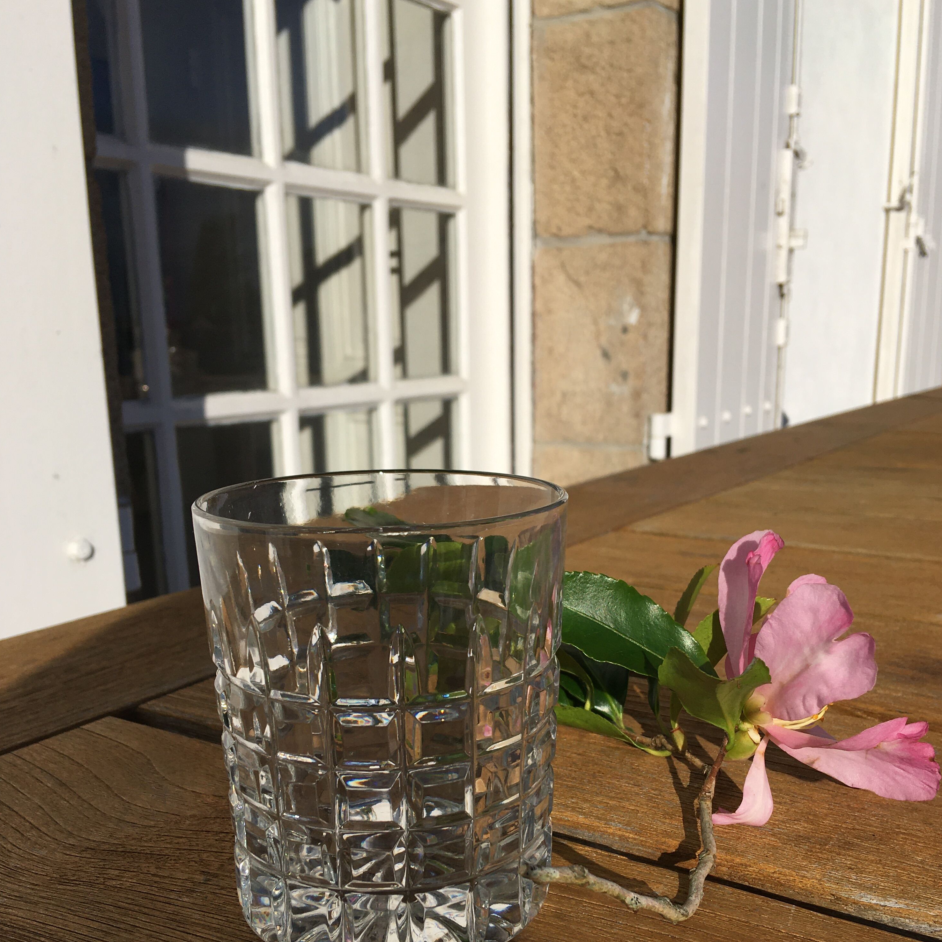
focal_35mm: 35
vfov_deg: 46.7
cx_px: 478
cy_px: 597
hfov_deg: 47.2
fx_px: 1078
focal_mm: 4.15
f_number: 2.2
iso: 25
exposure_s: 1/3497
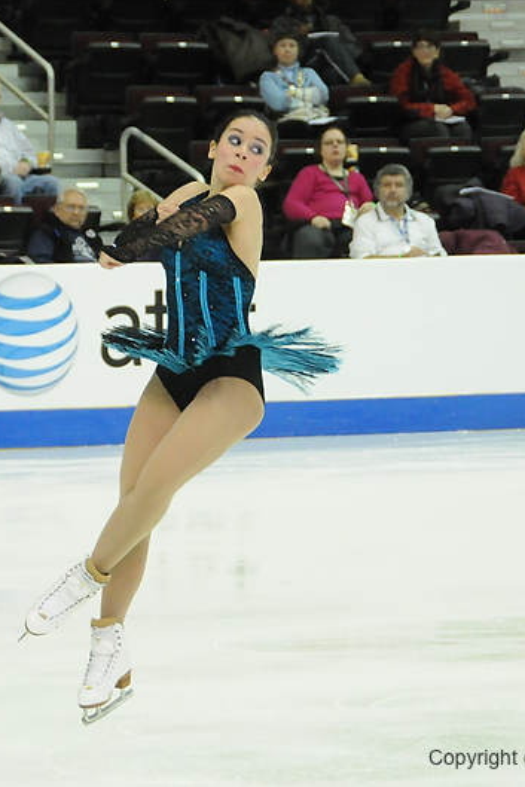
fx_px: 4459
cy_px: 392
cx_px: 196
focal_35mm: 204
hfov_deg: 6.7
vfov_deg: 10.1
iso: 3200
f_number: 5.6
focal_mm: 90
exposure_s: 1/640
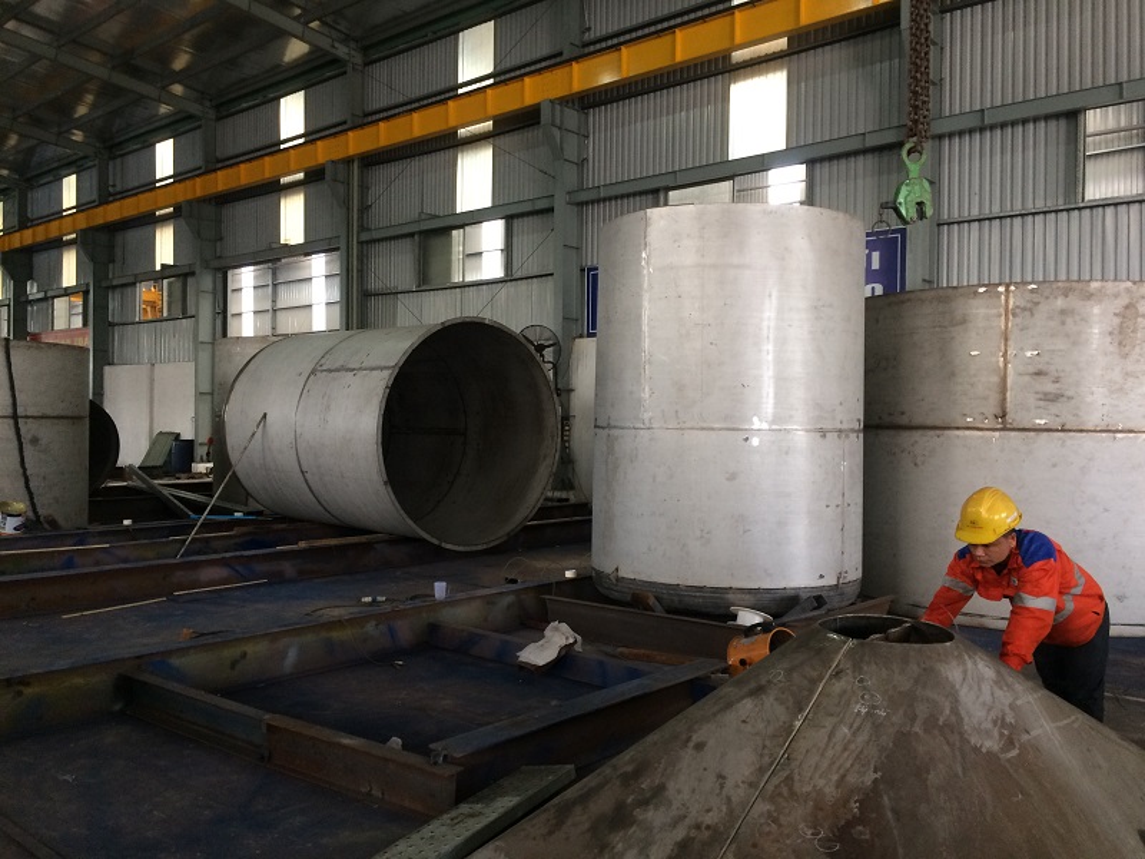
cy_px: 430
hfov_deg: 61.7
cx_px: 572
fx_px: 959
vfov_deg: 48.2
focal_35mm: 29
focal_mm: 4.15
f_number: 2.2
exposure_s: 1/33
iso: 160
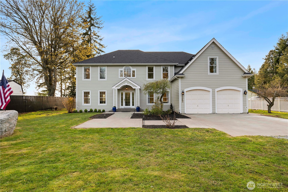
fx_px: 156
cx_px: 144
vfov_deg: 63.2
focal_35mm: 20
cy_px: 96
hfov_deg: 85.4
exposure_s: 1/25
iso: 200
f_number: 8
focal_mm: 19.5
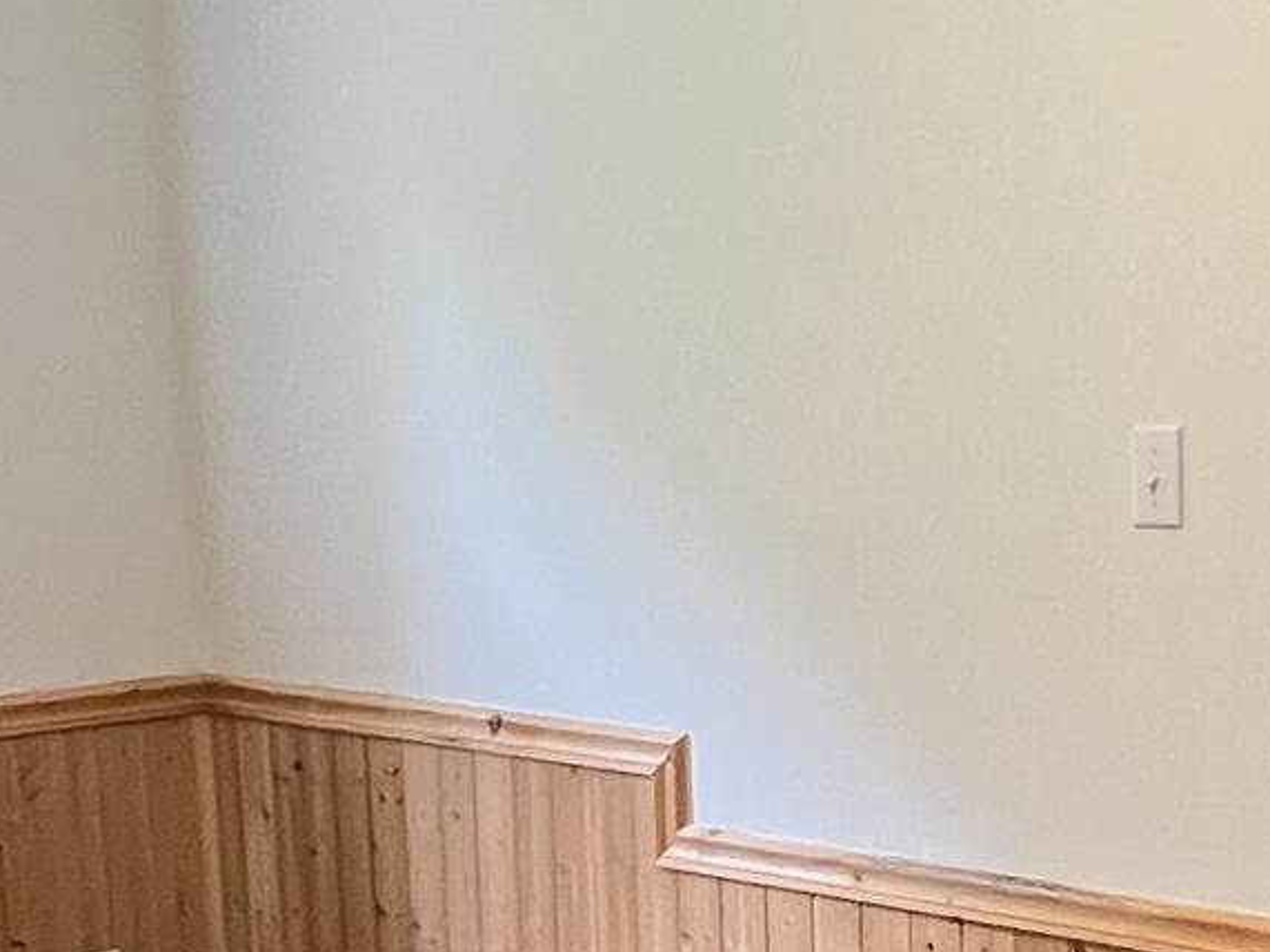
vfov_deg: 20.5
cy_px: 890
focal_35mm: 70
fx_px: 2568
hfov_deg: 27.1
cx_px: 1068
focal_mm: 1.57
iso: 200
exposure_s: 1/60
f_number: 1.8
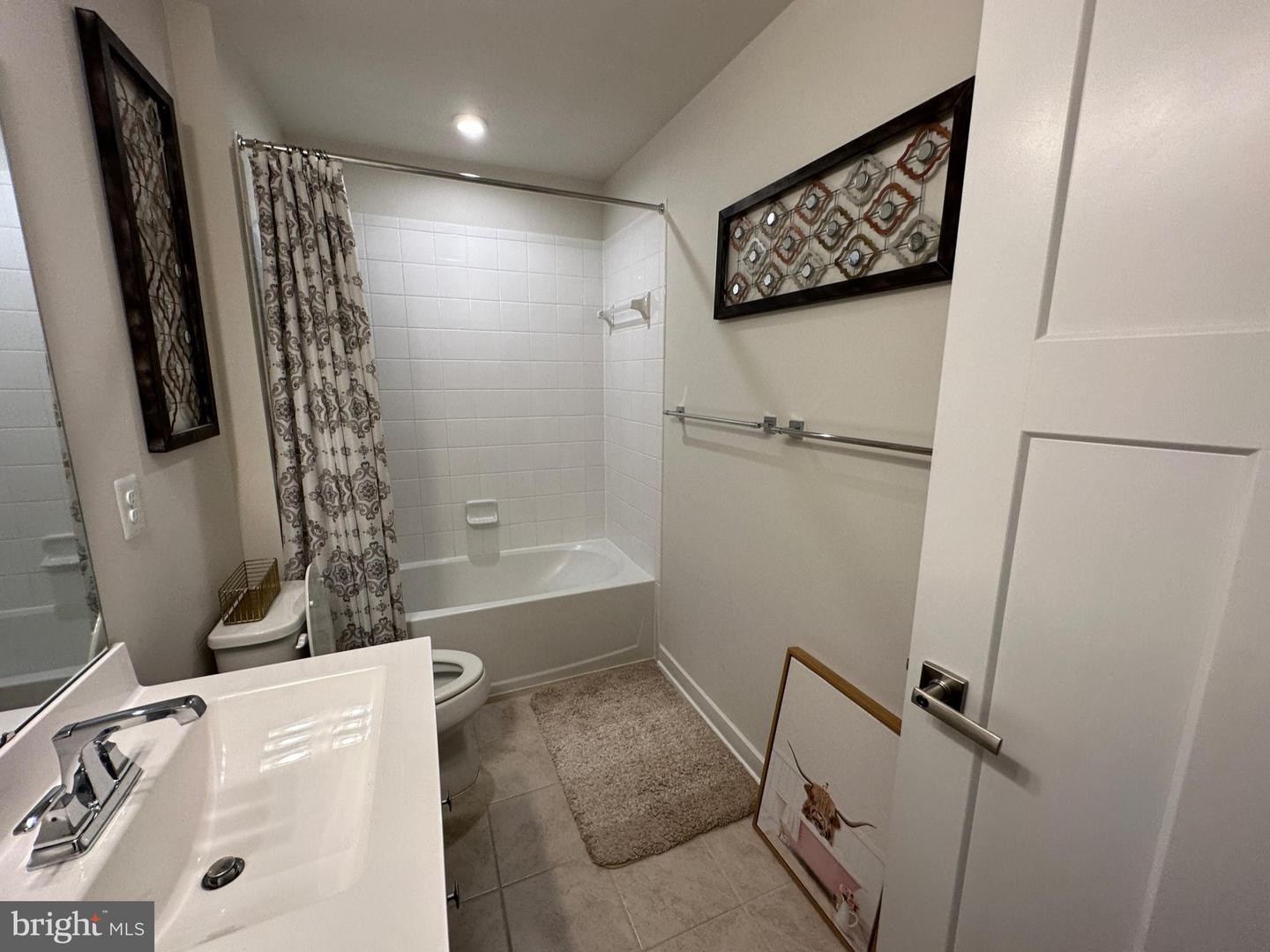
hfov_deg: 102.1
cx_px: 635
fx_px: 513
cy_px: 476
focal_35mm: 14
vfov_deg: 85.6
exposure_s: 1/120
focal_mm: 2.22
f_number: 2.2
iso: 160
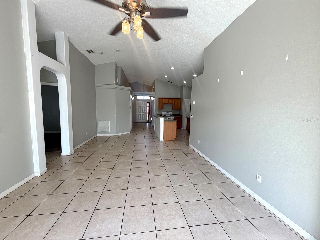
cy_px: 120
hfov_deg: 102.1
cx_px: 160
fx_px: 129
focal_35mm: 14
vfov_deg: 85.7
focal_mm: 2.22
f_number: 2.2
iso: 64
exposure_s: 1/120
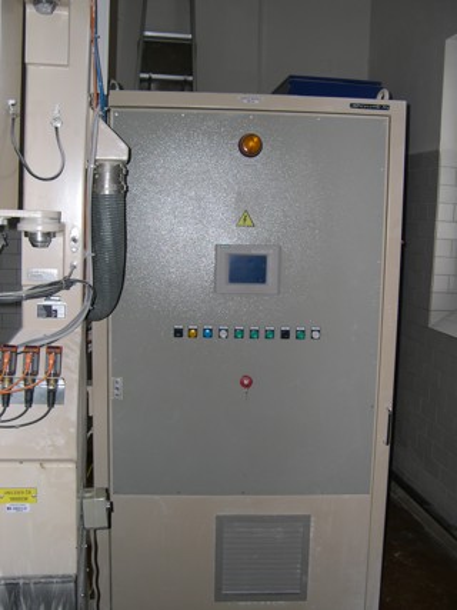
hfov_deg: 37.7
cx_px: 228
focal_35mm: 38
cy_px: 305
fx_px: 669
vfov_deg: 49.0
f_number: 2.8
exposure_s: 1/60
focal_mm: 8
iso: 100
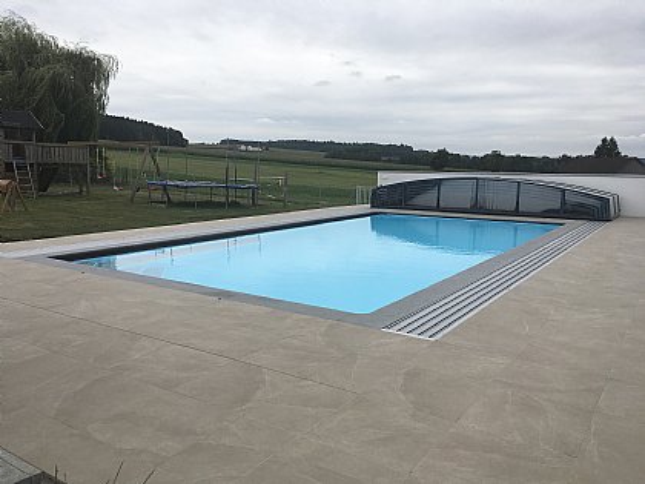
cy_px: 242
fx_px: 540
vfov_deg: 48.2
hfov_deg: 61.7
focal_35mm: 29
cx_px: 322
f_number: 2.2
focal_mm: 4.15
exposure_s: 1/1399
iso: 25
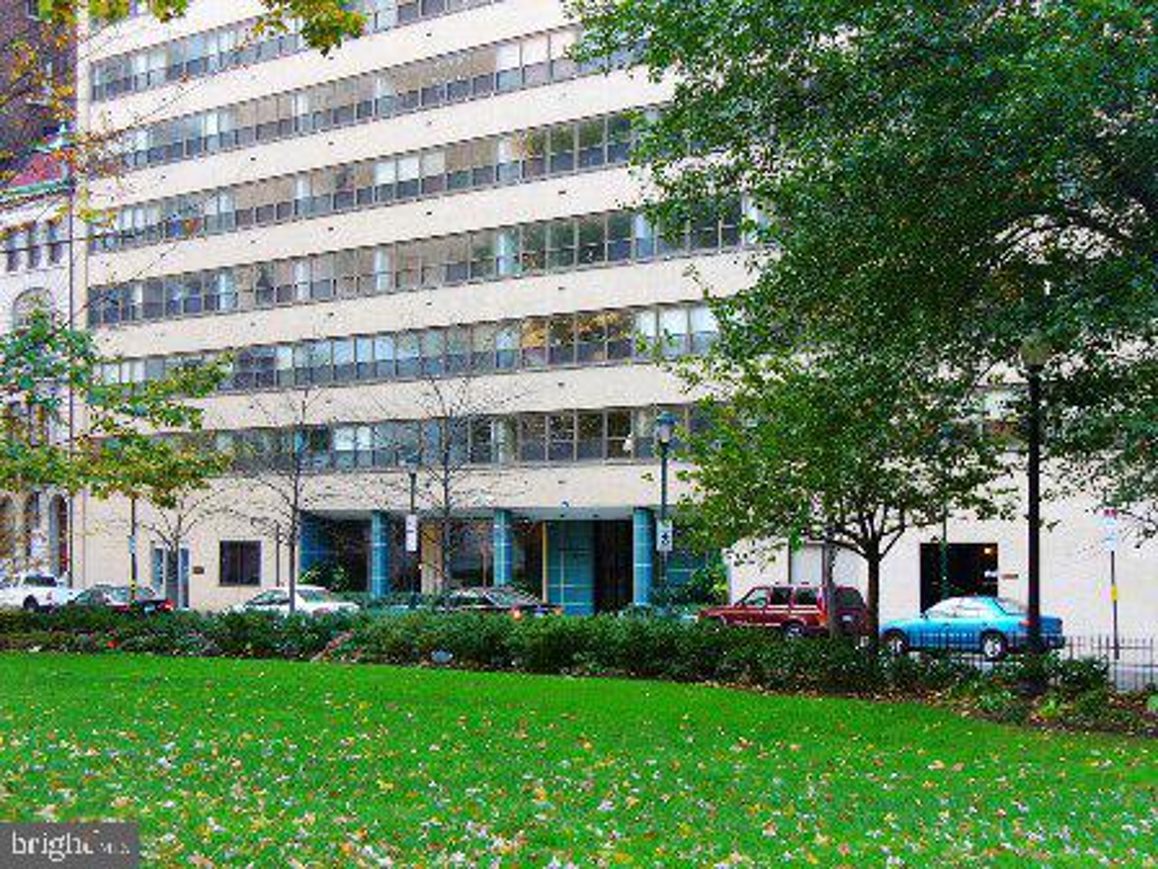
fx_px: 2308
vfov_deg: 21.3
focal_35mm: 69
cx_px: 579
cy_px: 434
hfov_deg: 28.2
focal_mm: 11.4
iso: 64
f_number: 3.2
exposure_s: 1/40
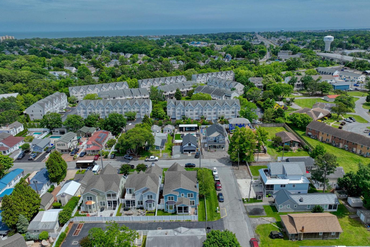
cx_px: 191
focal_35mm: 26
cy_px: 119
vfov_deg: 49.5
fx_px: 267
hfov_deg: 69.4
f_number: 2.8
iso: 100
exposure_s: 1/2000
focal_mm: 12.29
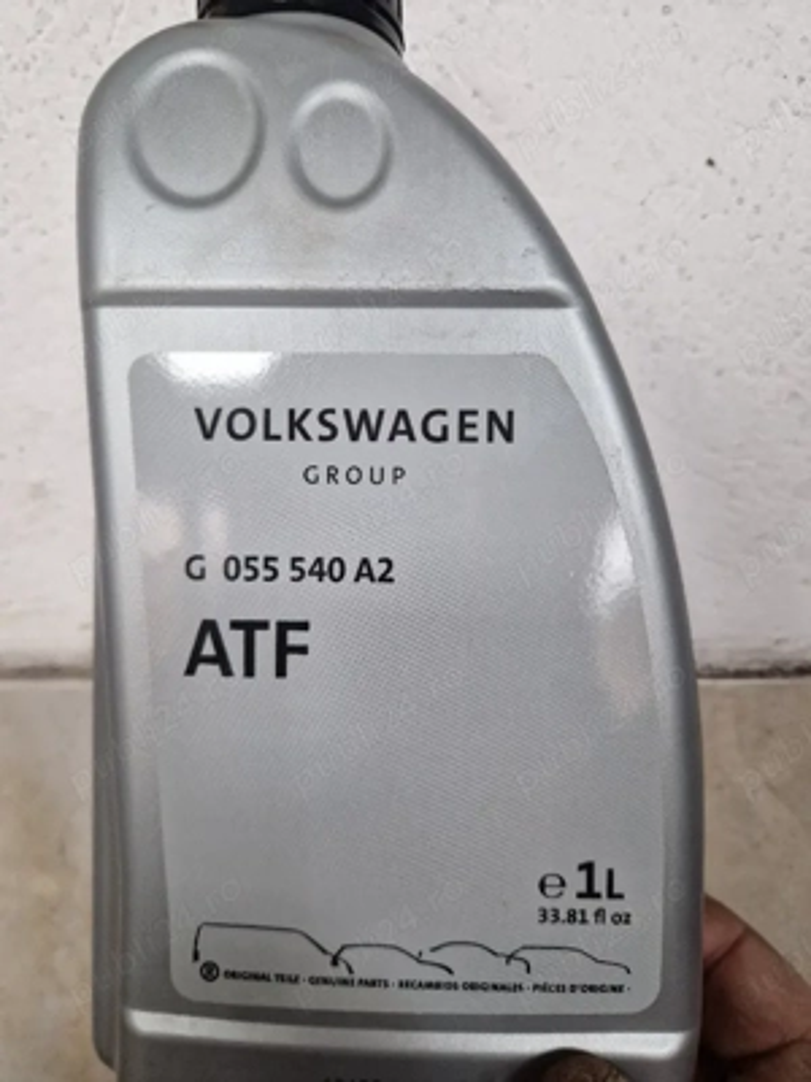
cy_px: 541
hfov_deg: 58.9
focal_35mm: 23
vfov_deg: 73.9
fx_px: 718
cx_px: 406
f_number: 1.8
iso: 50
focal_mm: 5.4
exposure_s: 1/100
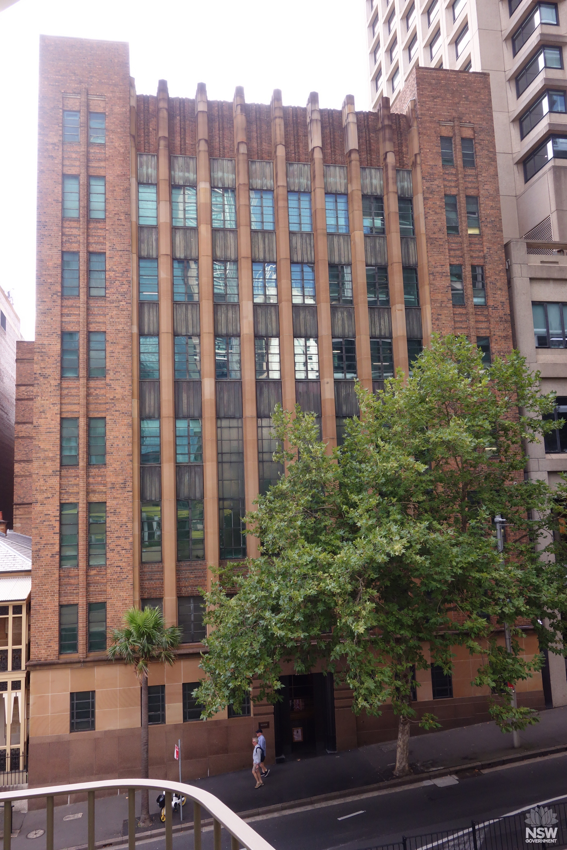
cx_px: 284
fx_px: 661
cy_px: 425
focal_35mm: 28
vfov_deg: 65.5
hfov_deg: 46.4
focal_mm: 10.4
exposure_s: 1/200
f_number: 5.6
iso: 400
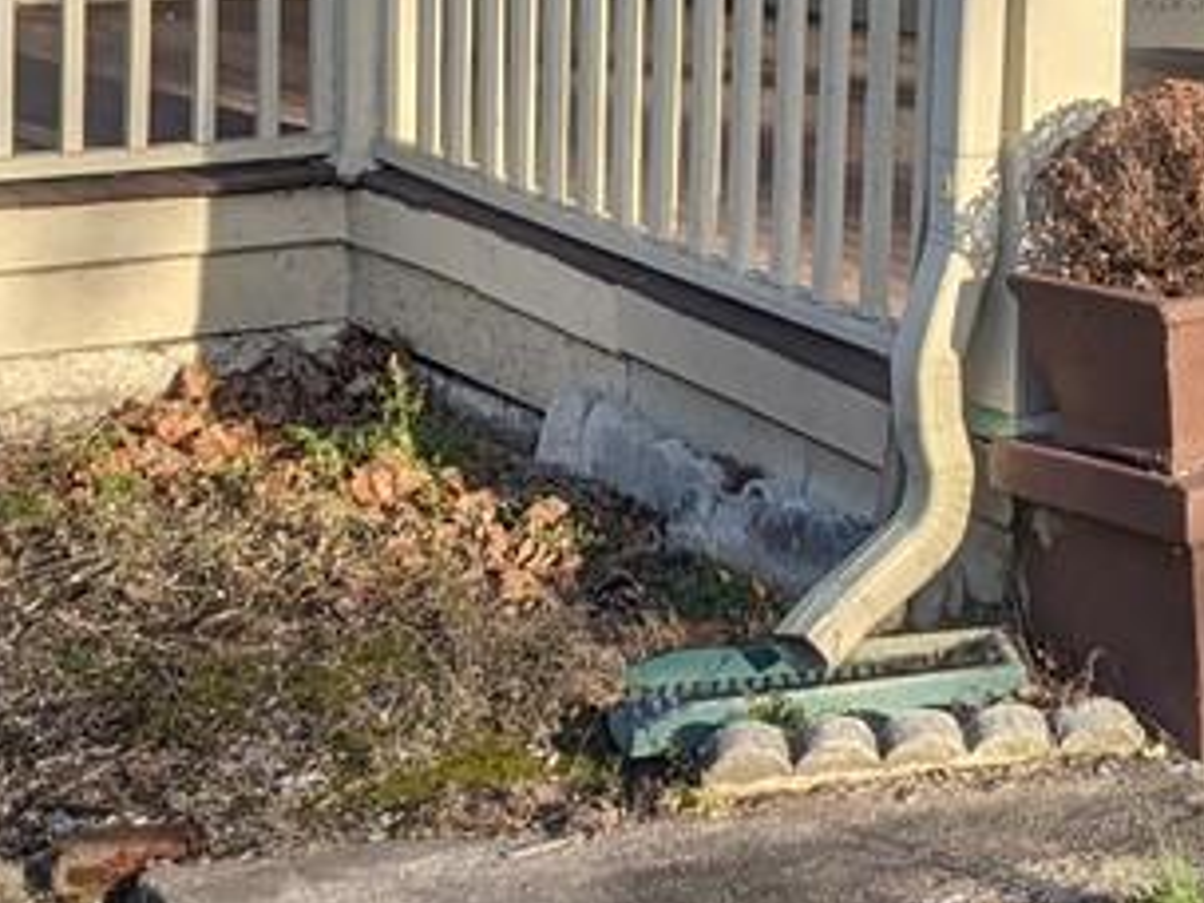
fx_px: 3165
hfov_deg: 21.3
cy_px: -222
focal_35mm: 91
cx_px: 939
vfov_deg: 15.6
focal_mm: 4.38
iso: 59
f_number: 1.73
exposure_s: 1/1170
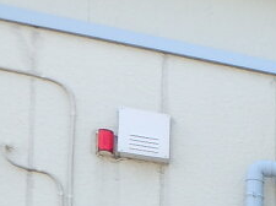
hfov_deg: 16.1
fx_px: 708
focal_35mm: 89
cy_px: 425
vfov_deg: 13.8
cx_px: 581
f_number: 3.5
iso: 125
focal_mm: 3.7
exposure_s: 1/320
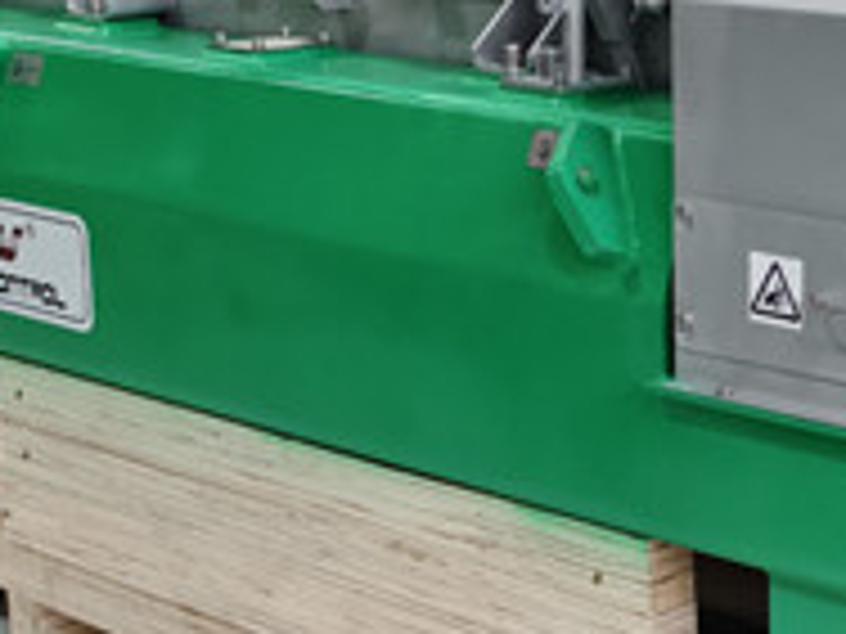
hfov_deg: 19.4
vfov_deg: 15.1
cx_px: 878
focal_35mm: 98
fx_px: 2395
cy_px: 306
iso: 810
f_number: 1.57
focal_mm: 5.6
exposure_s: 1/100
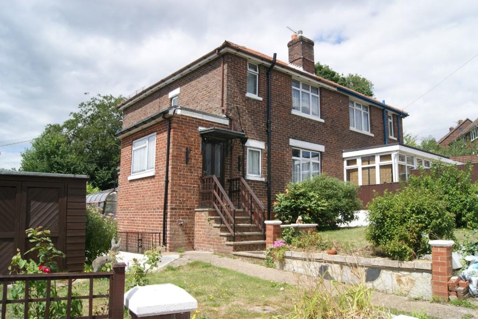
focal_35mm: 27
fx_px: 359
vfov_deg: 47.9
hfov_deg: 67.4
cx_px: 239
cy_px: 160
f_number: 10
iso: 400
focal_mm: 18
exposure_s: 1/500
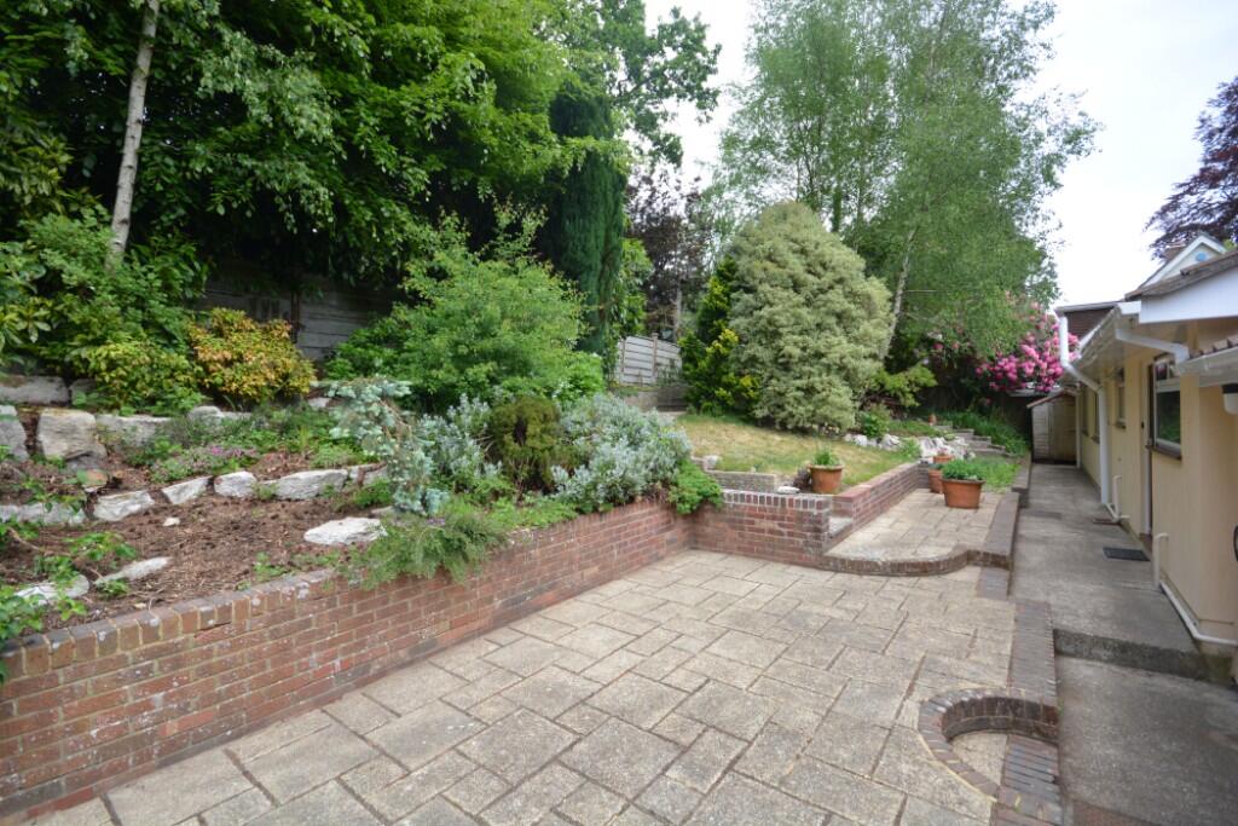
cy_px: 413
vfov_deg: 77.3
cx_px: 619
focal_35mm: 15
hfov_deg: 100.4
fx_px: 516
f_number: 8
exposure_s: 1/250
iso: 400
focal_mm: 10
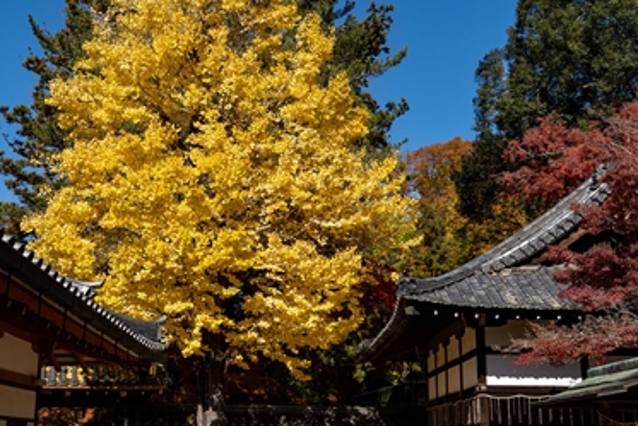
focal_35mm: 45
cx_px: 301
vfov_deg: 29.9
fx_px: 798
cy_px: 206
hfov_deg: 43.6
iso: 125
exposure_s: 1/500
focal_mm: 42
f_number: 8
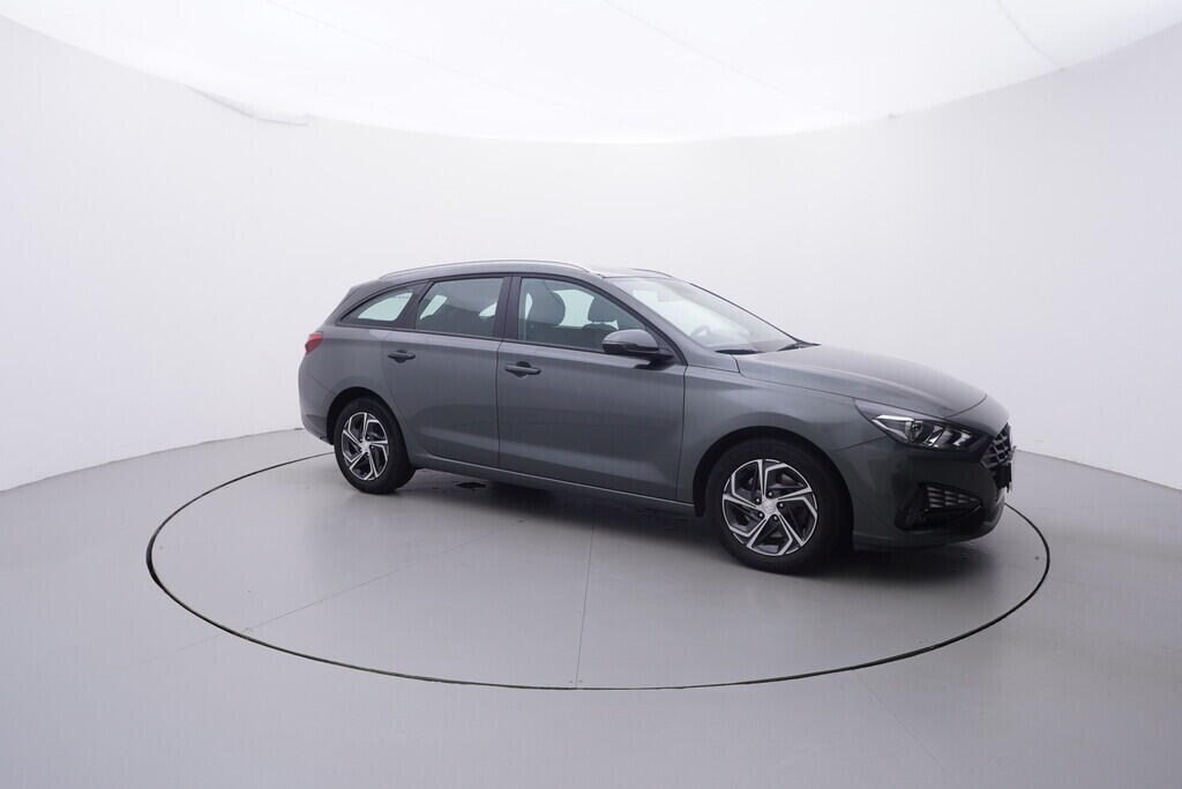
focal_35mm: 22
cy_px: 394
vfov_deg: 56.2
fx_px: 739
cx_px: 591
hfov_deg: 77.3
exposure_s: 1/80
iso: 200
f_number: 5
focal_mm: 15
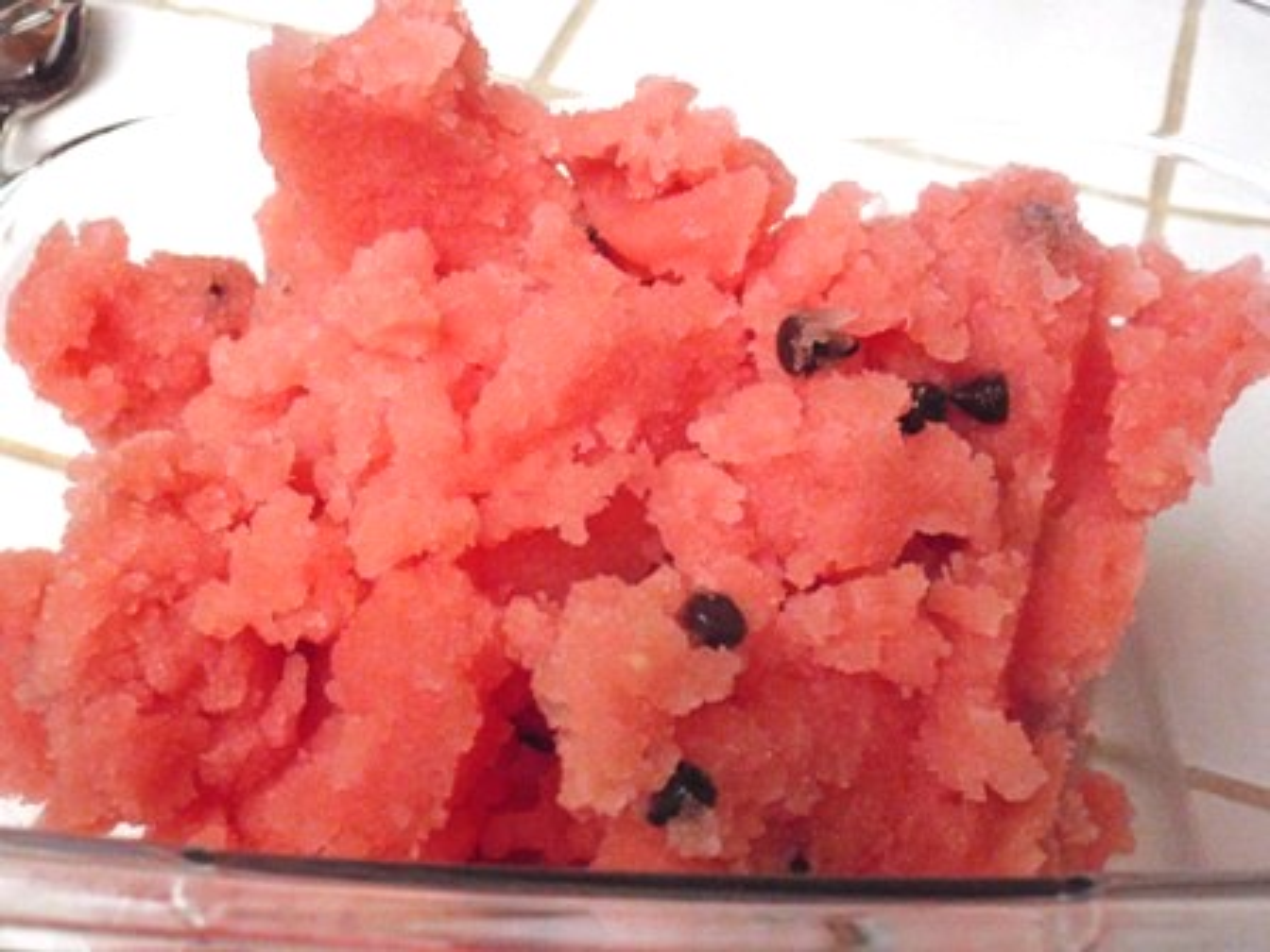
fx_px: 1468
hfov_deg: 46.8
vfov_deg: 36.0
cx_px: 635
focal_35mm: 40
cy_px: 476
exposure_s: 1/100
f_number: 3.9
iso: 800
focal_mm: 7.25
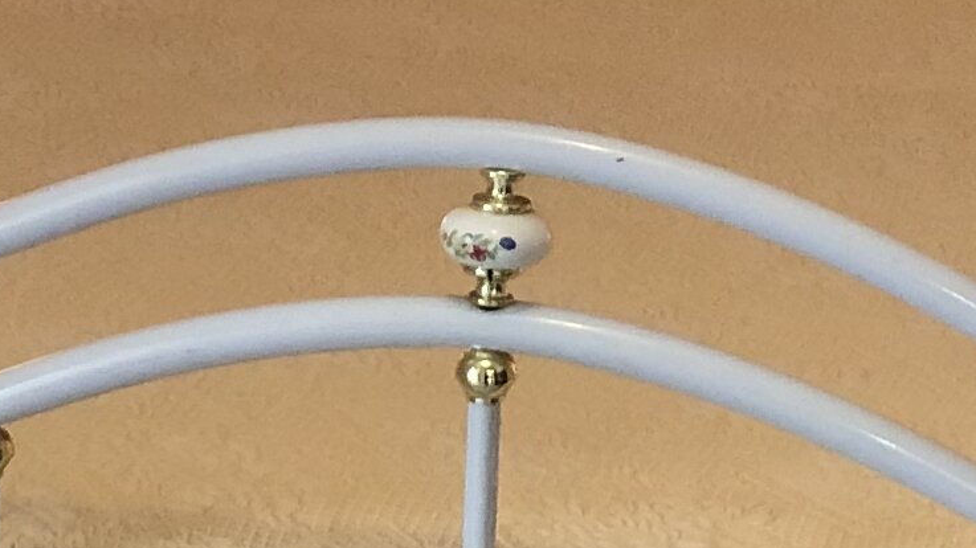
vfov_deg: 7.0
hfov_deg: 12.9
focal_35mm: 167
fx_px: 4320
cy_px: -492
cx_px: 542
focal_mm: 3.99
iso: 64
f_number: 1.8
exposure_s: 1/17
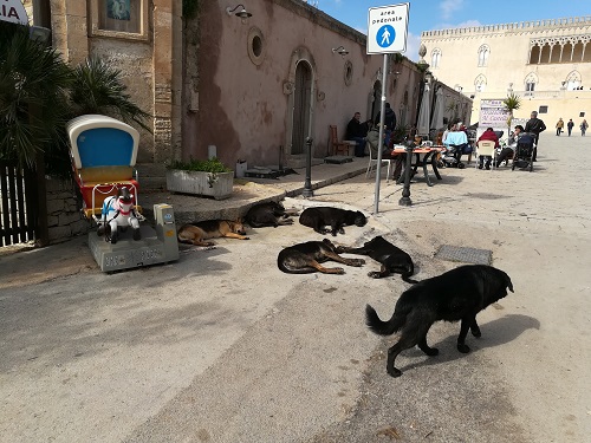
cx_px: 296
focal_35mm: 26
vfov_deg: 53.1
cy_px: 222
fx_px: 444
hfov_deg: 67.3
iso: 50
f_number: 2.2
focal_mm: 3.83
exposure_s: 1/1252
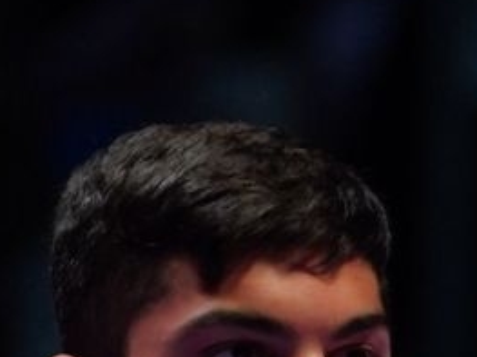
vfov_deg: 0.8
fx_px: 24296
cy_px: 656
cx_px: 800
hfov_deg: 1.1
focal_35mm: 1764
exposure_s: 1/1000
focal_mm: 179
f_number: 2.8
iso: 1250
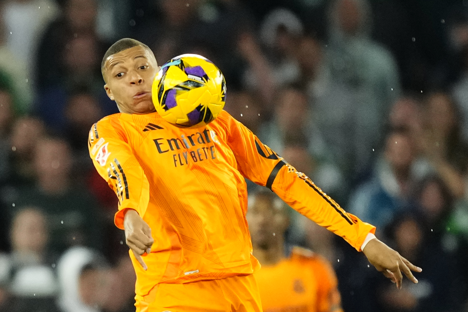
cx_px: 234
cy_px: 156
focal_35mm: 600
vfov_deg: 2.3
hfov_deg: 3.4
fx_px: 7799
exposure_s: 1/2000
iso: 3200
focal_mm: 400
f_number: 2.8
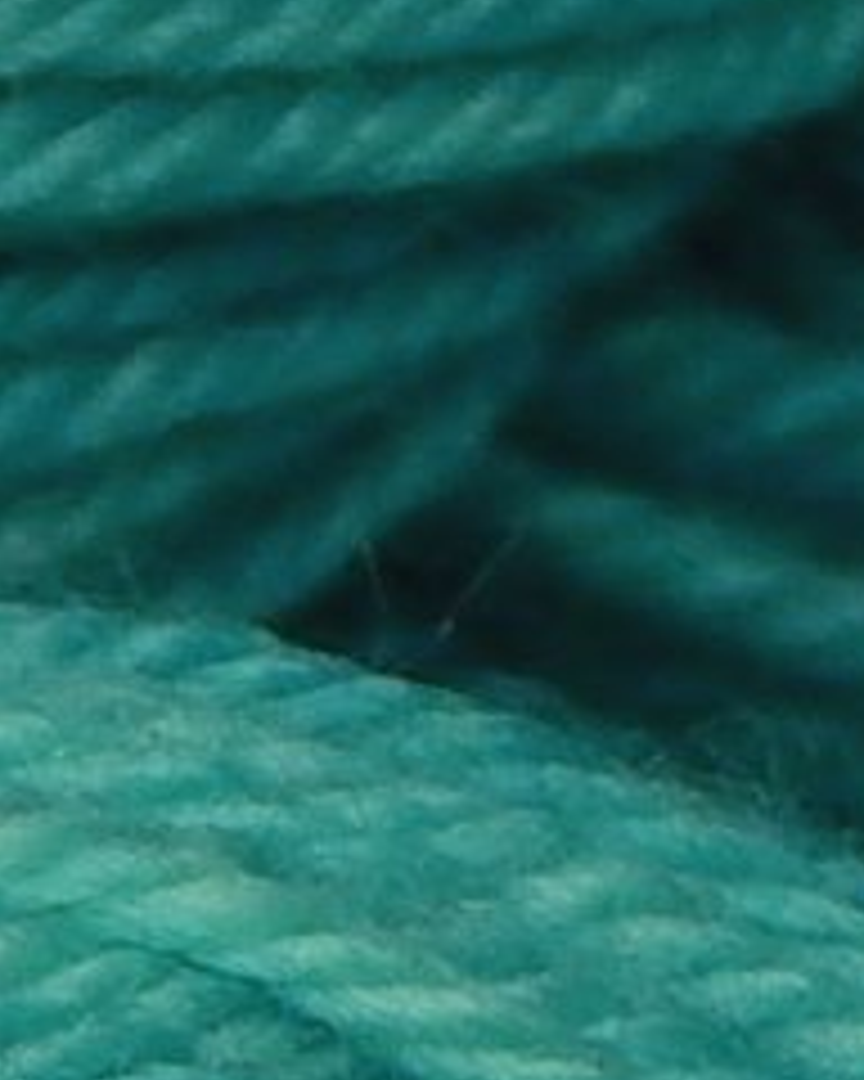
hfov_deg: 1.1
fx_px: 45996
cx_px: -873
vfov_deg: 1.3
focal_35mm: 1439
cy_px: 1548
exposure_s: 1/25
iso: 200
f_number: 5.3
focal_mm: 32.8
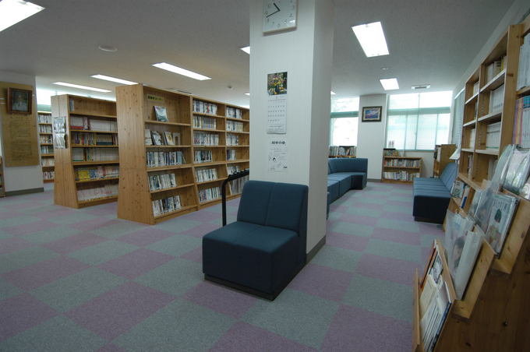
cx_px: 265
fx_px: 265
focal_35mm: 18
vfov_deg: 67.3
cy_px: 176
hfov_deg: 90.1
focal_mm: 12
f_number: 4
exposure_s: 1/60
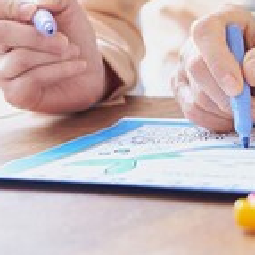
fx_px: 1158
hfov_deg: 12.5
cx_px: 225
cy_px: -87
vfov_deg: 12.2
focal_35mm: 139
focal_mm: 39
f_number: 3.2
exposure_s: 1/250
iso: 800
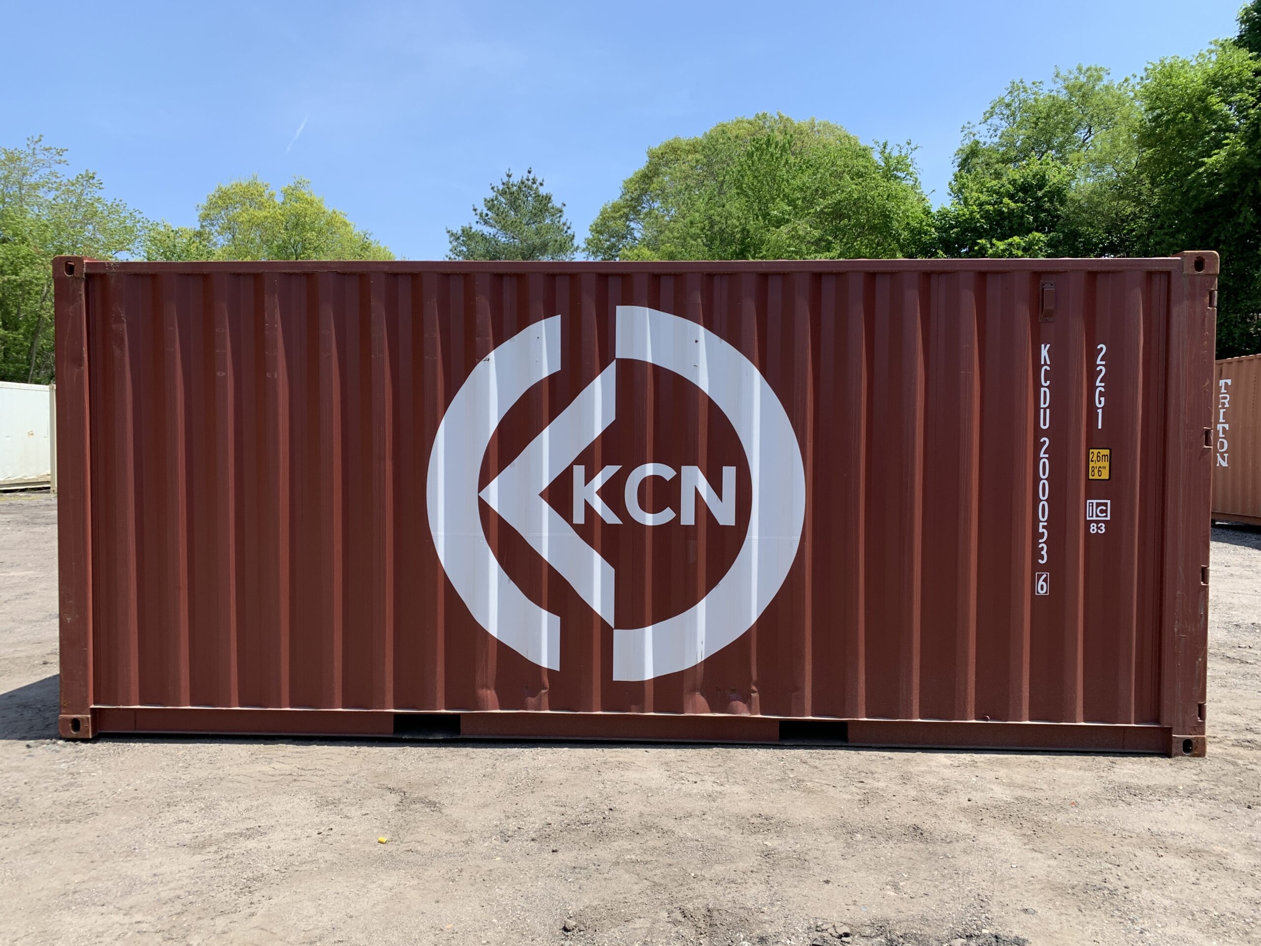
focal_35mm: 26
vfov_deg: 53.1
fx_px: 947
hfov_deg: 67.3
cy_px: 473
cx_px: 630
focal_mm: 4.25
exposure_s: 1/1350
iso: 25
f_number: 1.8
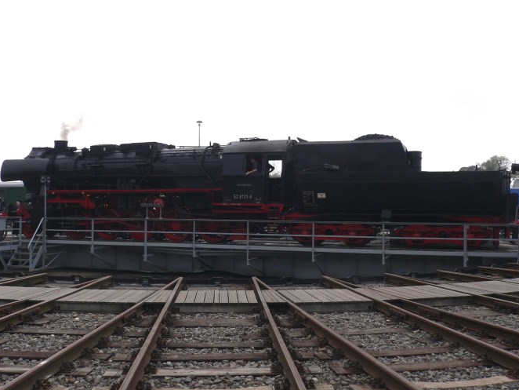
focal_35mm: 37
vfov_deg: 38.7
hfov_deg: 50.1
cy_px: 195
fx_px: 555
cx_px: 260
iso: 100
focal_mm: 5.8
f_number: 5.6
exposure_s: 1/200
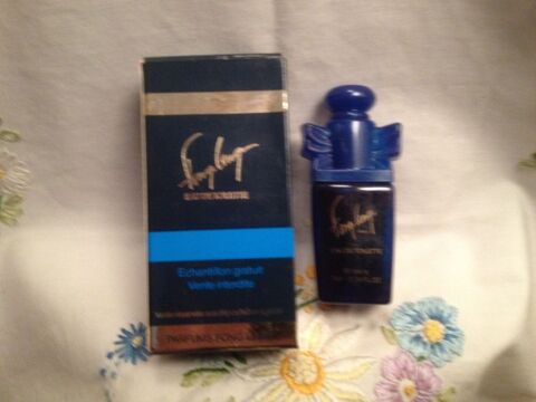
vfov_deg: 40.7
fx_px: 542
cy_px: 201
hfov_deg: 52.6
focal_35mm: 35
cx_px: 268
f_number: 2.4
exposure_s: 1/20
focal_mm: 4.28
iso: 400
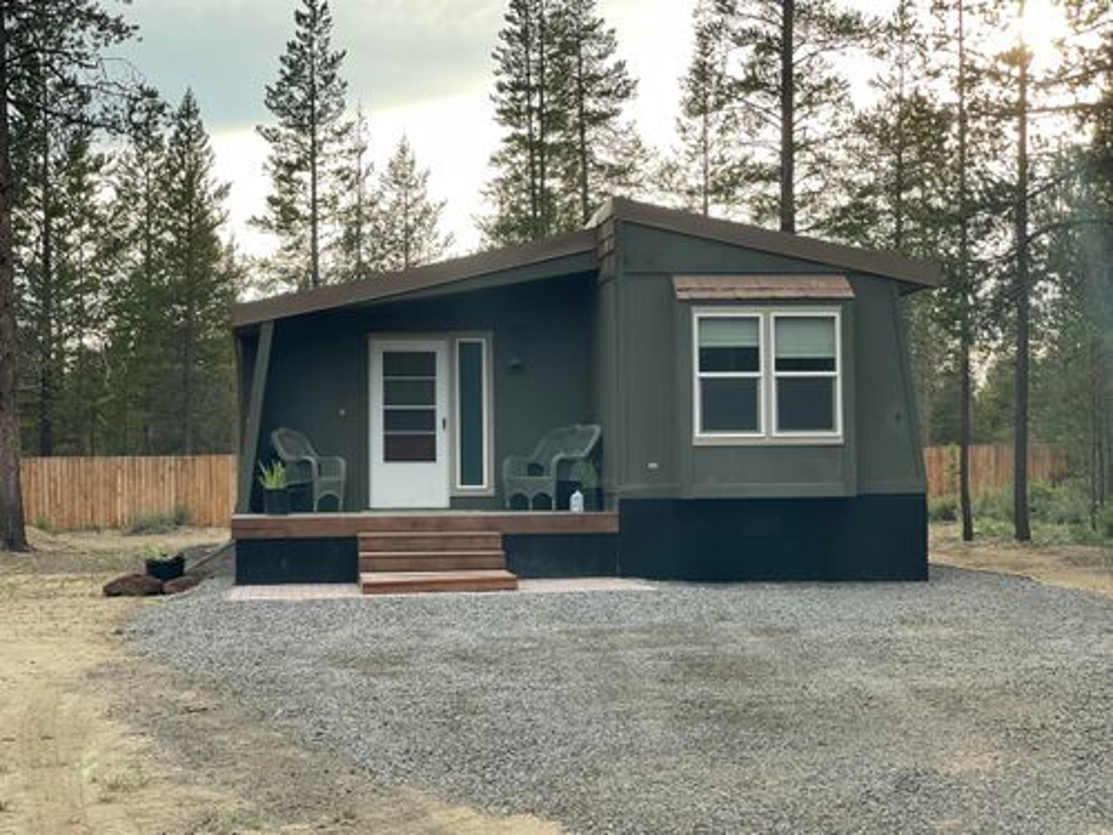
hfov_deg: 30.3
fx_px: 2058
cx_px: 556
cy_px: 418
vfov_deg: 22.9
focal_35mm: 64
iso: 32
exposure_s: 1/121
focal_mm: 7.5
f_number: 2.2
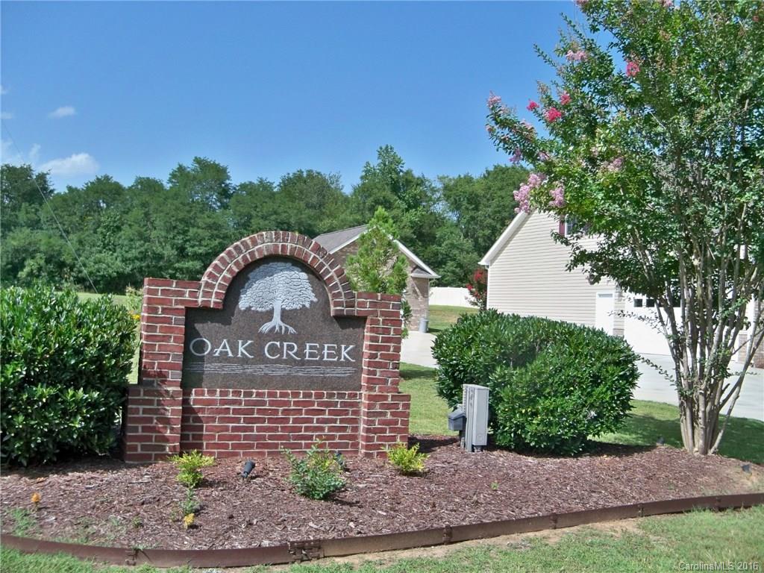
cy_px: 286
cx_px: 382
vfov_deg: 40.7
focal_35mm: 35
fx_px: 772
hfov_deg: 52.6
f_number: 3.5
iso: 80
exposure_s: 1/640
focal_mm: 6.2
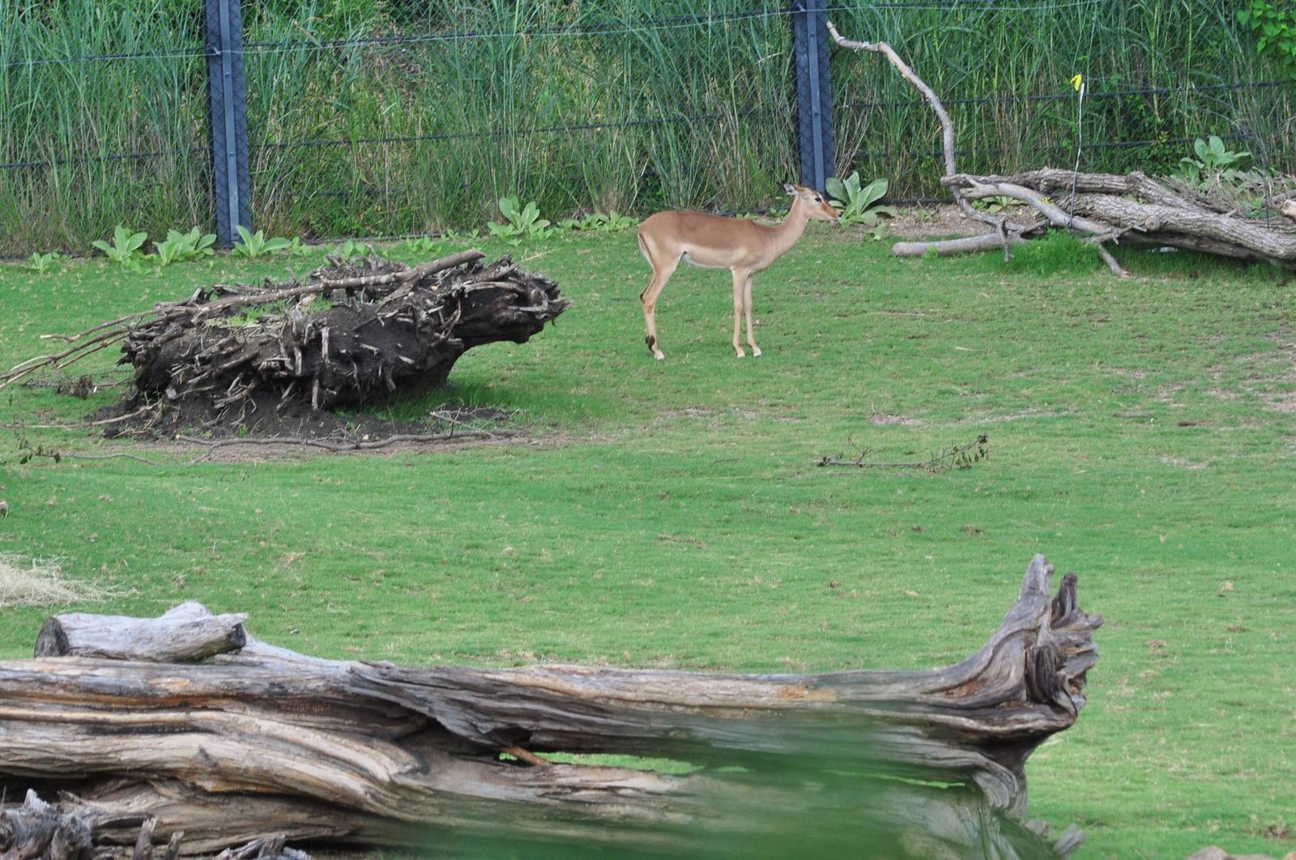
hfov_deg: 8.1
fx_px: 9167
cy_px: 430
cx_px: 648
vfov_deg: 5.4
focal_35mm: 255
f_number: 9
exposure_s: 1/160
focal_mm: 170
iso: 400
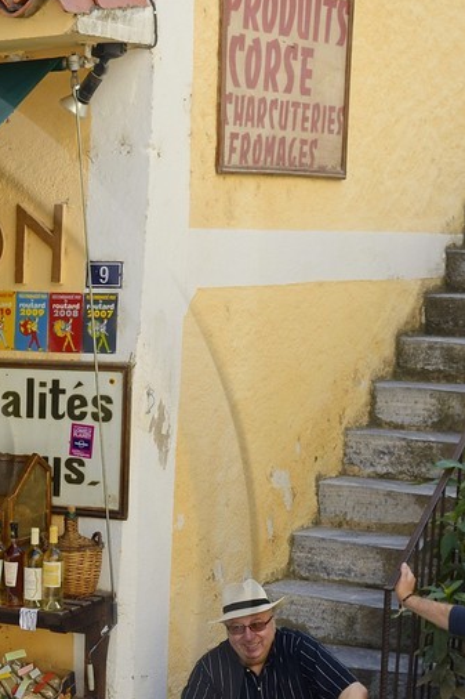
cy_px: 575
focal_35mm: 98
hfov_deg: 12.9
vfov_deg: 20.6
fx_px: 1900
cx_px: -317
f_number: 7.1
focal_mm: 31
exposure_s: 1/200
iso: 200
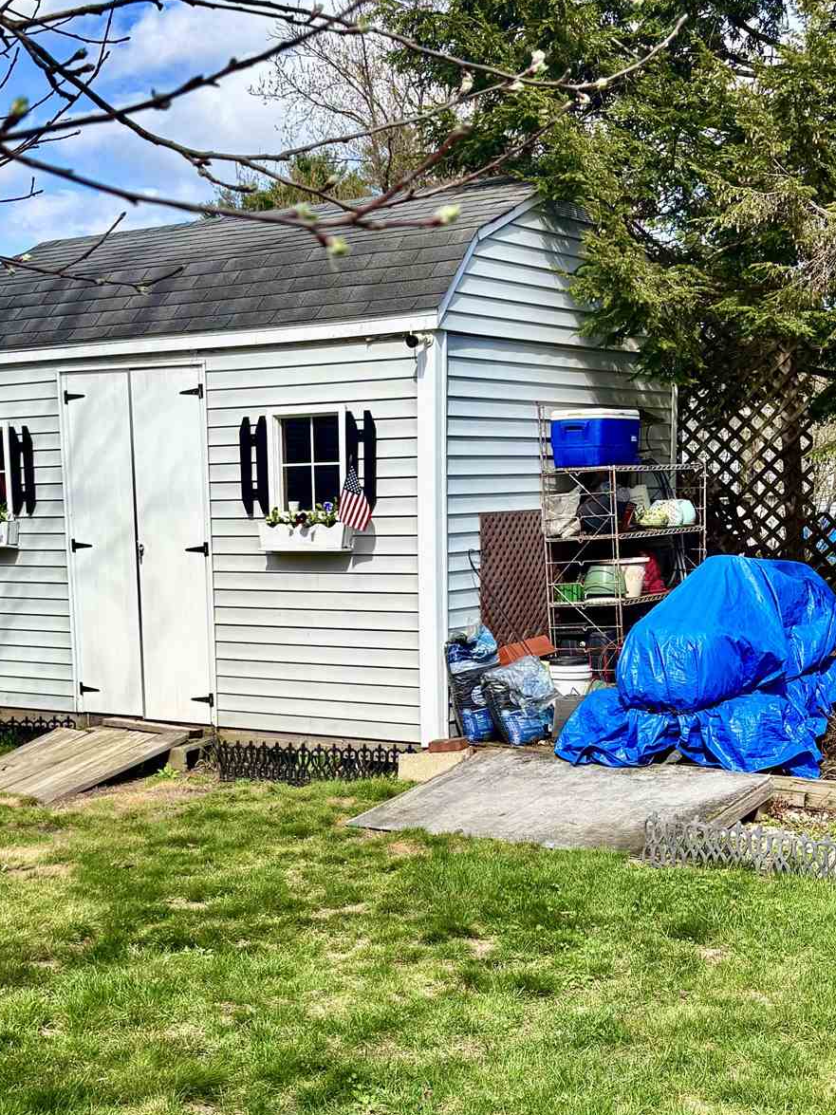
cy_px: 762
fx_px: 1643
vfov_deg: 37.0
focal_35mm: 51
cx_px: 296
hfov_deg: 28.4
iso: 50
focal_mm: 5.96
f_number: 1.6
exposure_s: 1/2364
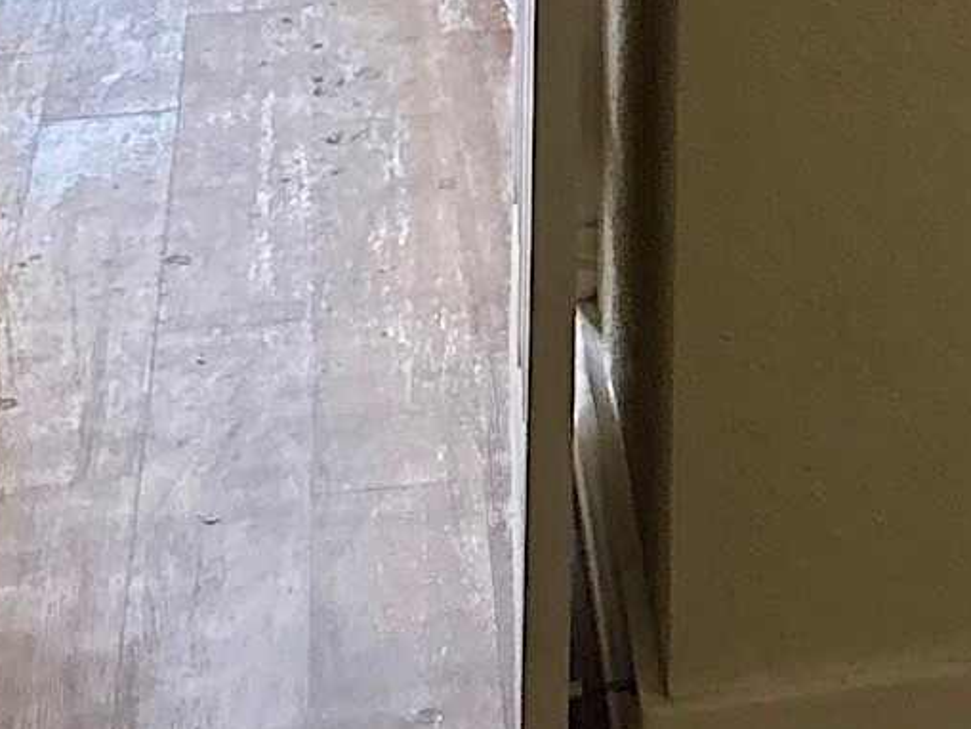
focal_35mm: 98
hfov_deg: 19.2
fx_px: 2750
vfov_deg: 13.9
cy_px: -437
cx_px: 1070
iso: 500
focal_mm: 5.96
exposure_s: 1/53
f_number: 1.6
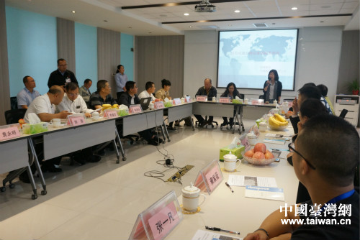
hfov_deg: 59.5
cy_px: 120
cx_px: 180
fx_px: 315
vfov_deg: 41.8
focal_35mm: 32
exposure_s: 1/125
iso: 1600
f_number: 5.6
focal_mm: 21
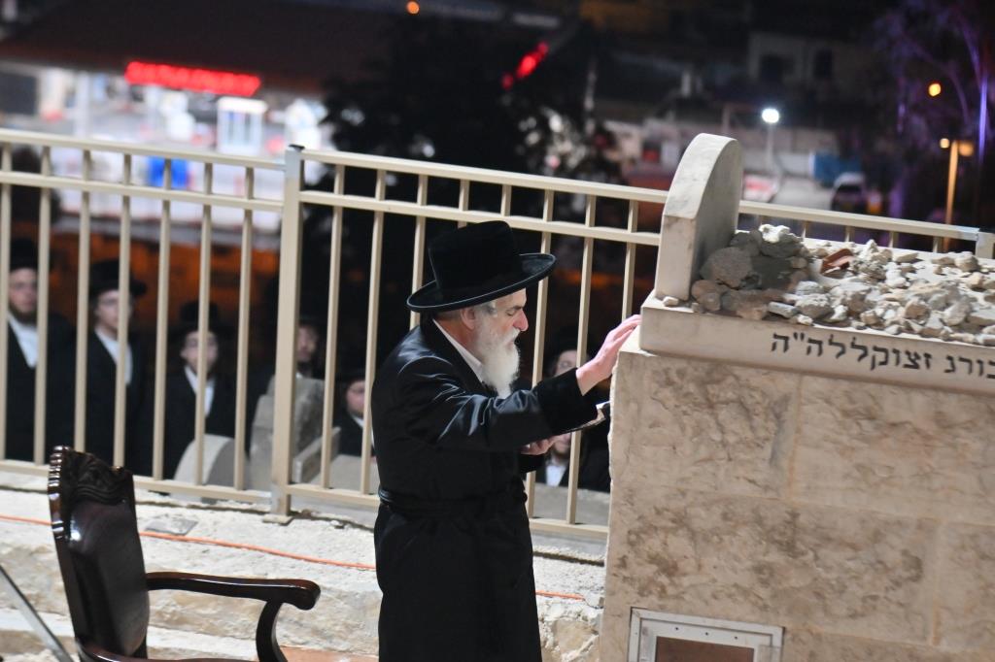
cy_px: 331
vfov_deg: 7.6
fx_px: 4973
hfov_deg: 11.4
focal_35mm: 180
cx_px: 498
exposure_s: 1/100
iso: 1250
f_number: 4
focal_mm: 120
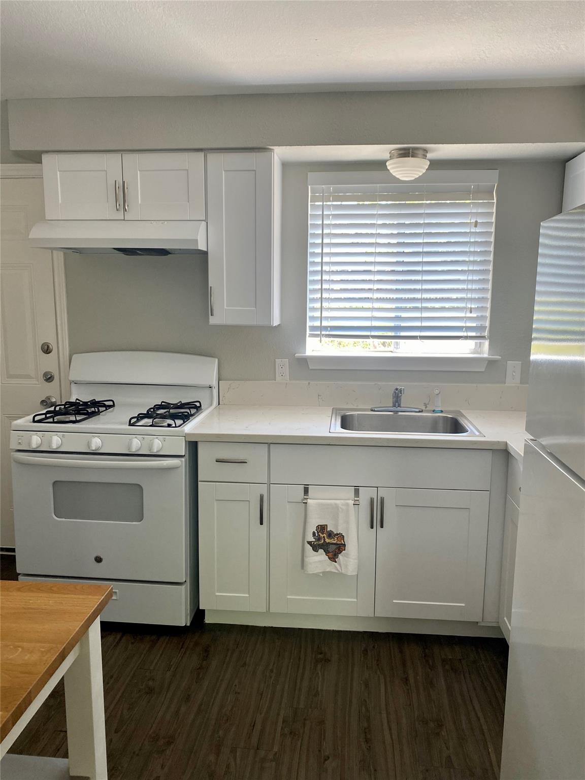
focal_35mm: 26
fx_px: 586
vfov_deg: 67.3
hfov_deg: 53.1
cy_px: 390
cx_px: 292
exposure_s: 1/121
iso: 100
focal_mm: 4.25
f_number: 1.8
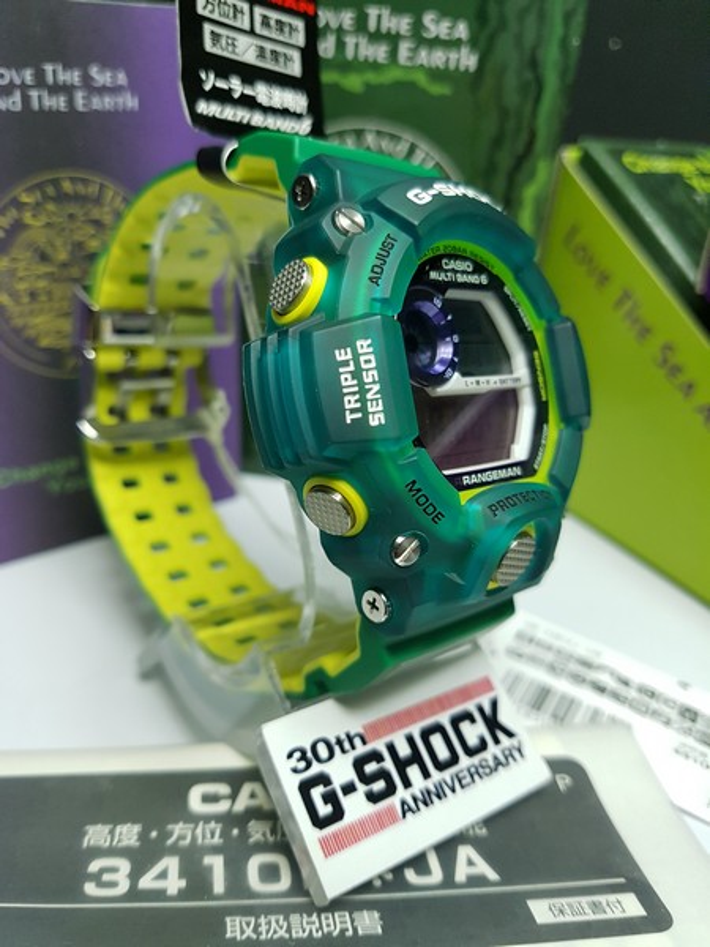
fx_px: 711
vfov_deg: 67.3
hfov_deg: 53.1
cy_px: 474
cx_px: 355
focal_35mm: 26
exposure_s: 1/50
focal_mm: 4.2
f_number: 1.7
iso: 160
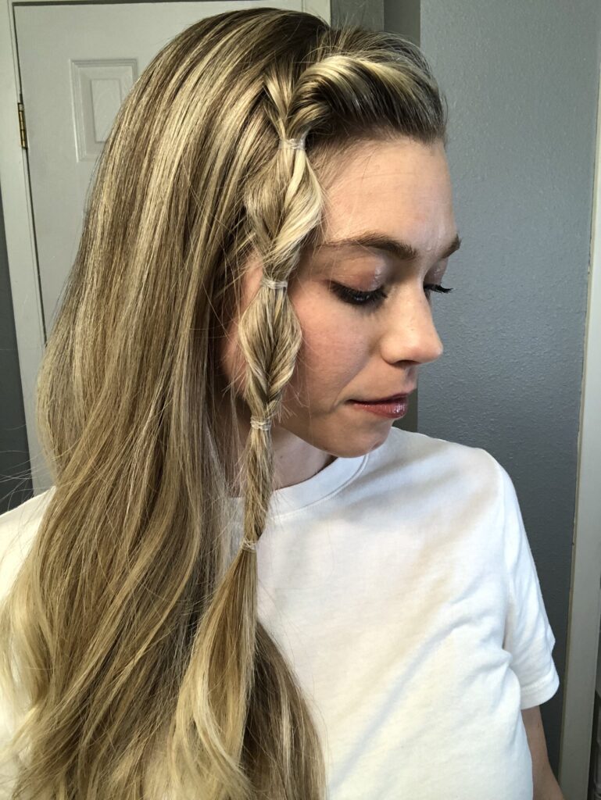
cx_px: 300
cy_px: 400
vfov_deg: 56.8
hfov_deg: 44.2
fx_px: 740
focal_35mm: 32
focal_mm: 2.87
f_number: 2.2
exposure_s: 1/60
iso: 125
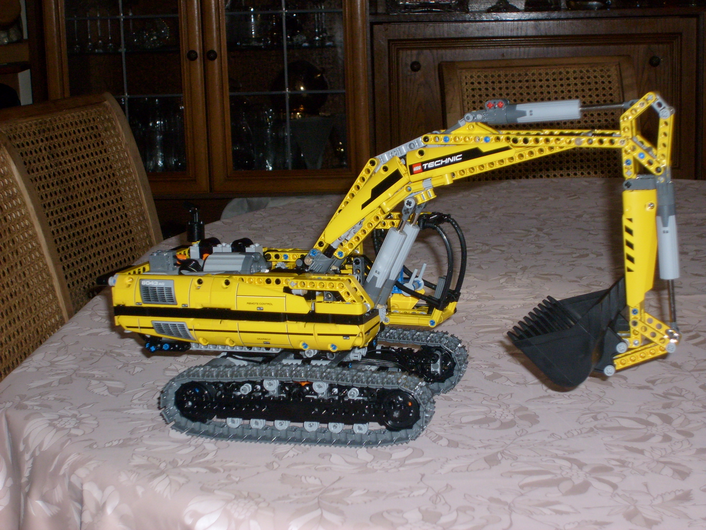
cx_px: 353
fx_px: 1468
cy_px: 265
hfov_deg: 27.0
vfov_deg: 20.4
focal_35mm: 72
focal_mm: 12
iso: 100
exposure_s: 1/60
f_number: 3.9
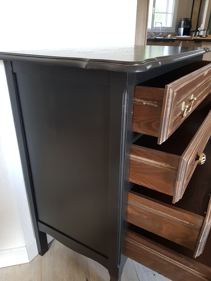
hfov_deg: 53.1
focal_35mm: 26
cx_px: 106
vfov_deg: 67.3
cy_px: 140
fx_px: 211
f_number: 1.7
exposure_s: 1/33
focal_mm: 4.2
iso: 160
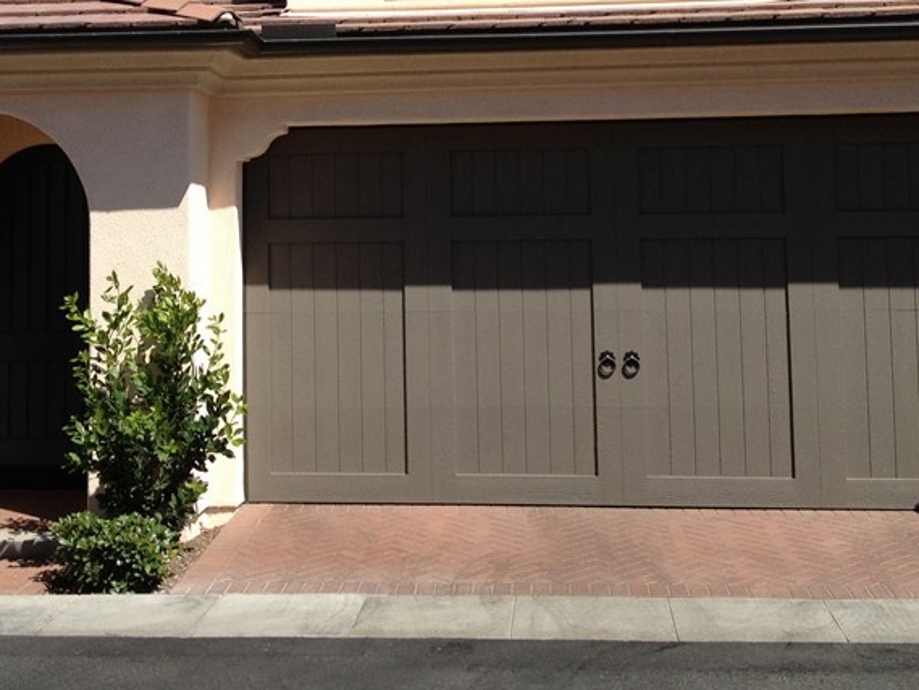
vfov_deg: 22.9
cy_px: 126
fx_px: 1673
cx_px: 383
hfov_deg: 30.7
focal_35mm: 63
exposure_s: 1/1905
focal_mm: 4.28
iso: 50
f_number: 2.4
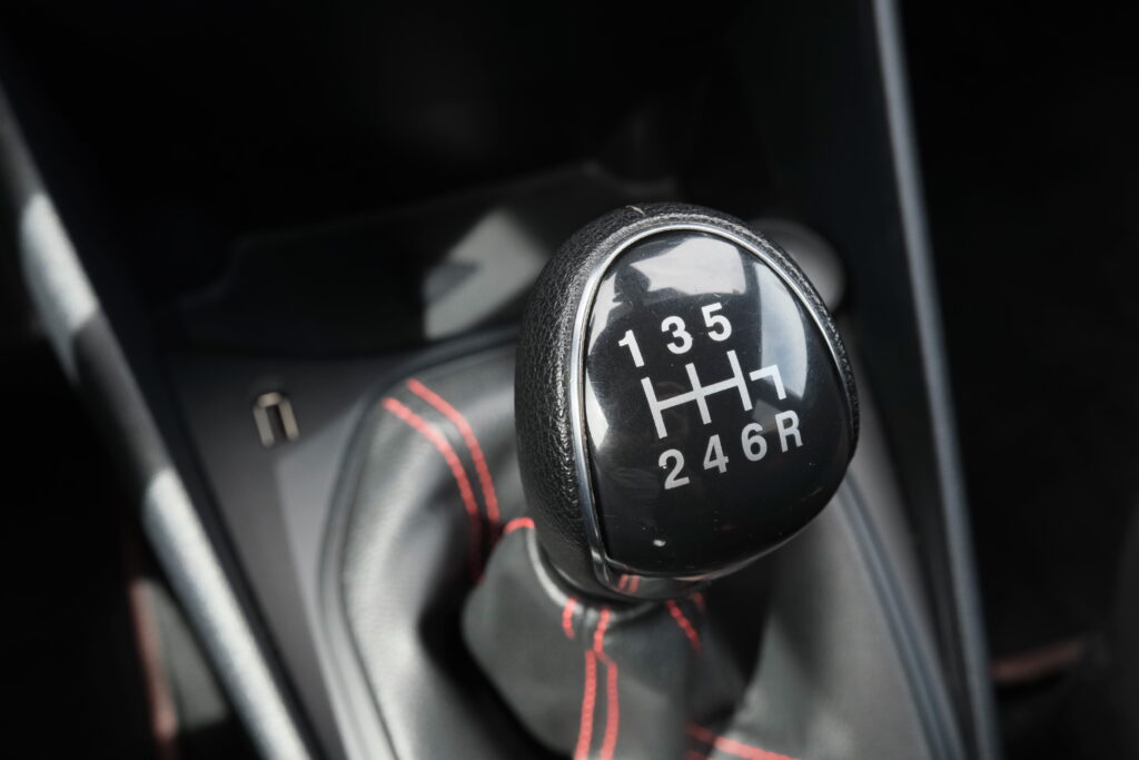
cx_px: 570
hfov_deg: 50.7
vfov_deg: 35.1
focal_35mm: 38
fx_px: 1202
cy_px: 380
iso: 2000
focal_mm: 25.6
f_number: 8
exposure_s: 1/200
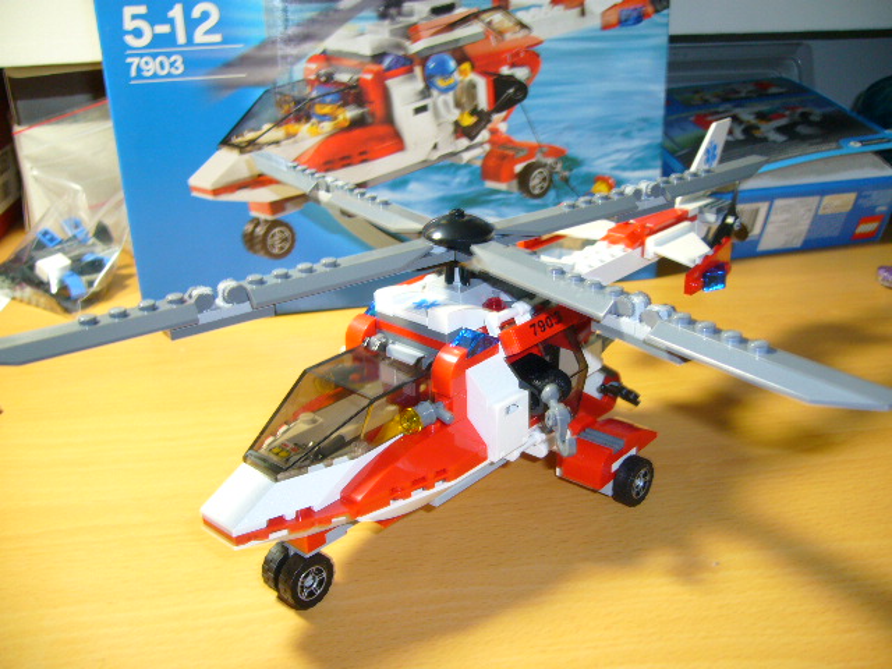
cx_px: 446
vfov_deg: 40.7
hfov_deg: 52.6
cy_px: 334
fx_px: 902
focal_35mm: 35
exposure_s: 1/8
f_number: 2.8
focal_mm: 5.8
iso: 100
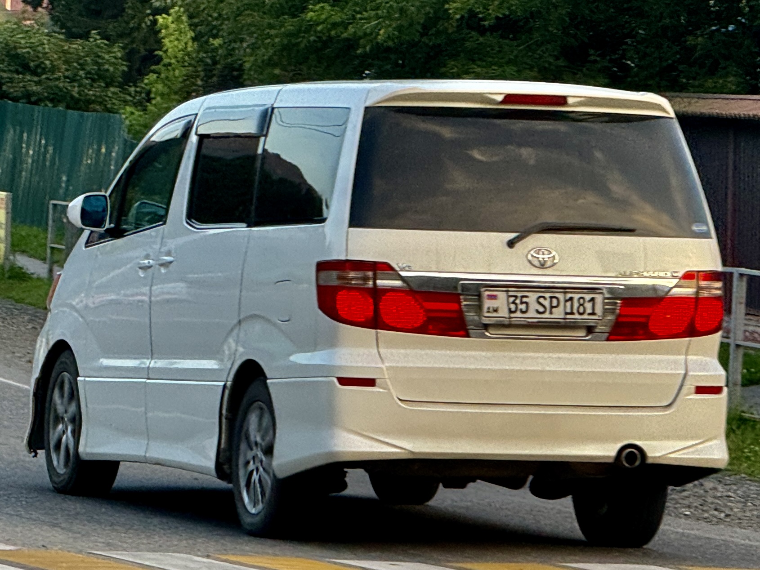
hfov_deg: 16.4
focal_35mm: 120
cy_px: 285
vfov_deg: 12.4
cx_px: 380
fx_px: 2635
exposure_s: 1/99
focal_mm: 15.66
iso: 125
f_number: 2.8
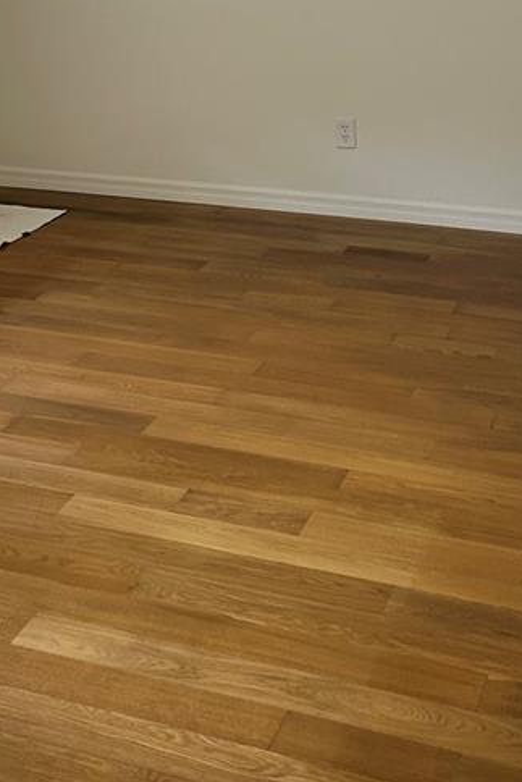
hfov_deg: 20.0
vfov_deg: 28.7
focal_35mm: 67
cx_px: 78
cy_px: 48
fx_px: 1456
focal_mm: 5.7
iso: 250
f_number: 1.5
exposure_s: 1/60
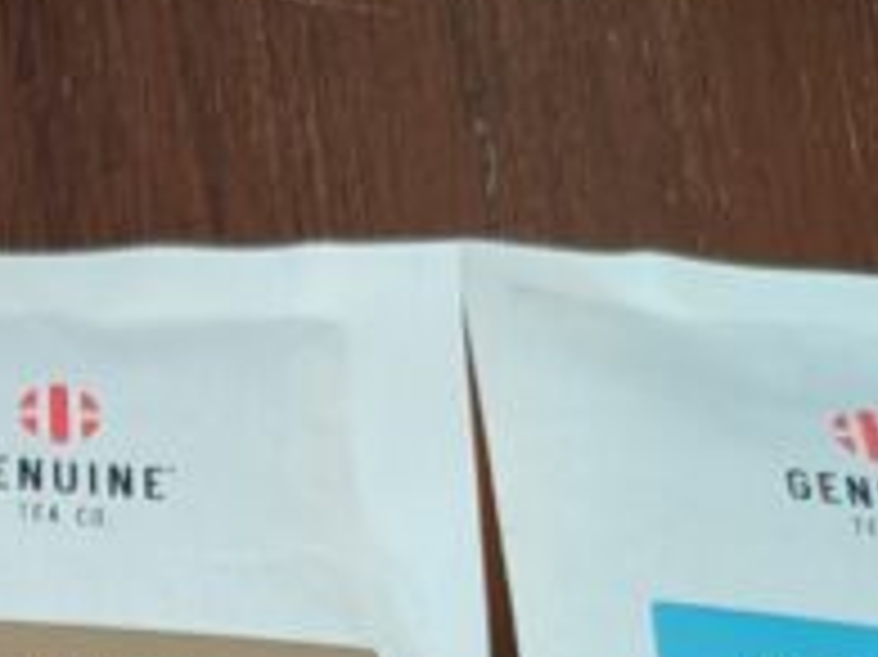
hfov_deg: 14.9
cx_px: -275
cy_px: 1667
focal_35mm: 126
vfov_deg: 10.0
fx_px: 3194
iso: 448
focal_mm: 6.9
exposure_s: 1/60
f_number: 1.68
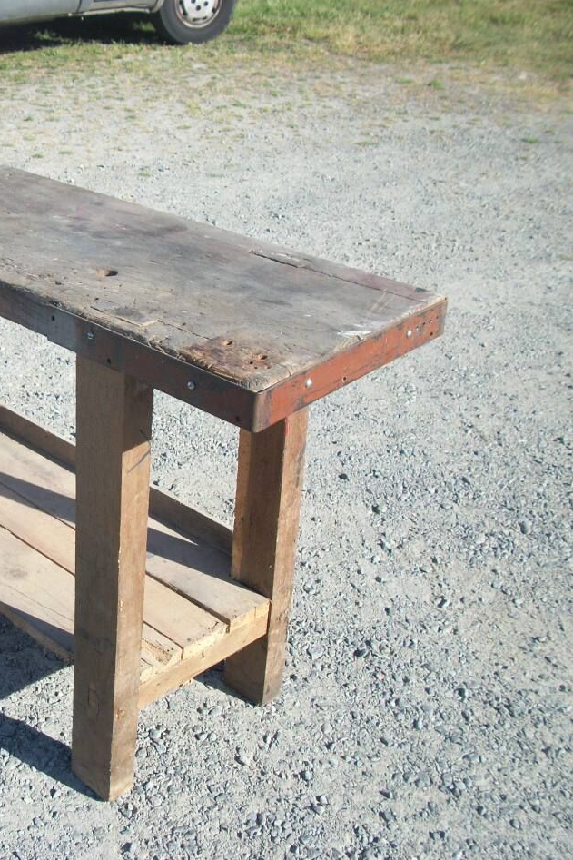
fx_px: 1075
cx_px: 38
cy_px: 433
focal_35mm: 45
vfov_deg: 43.6
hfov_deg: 28.5
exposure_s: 1/100
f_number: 8.8
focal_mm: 5.7
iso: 80
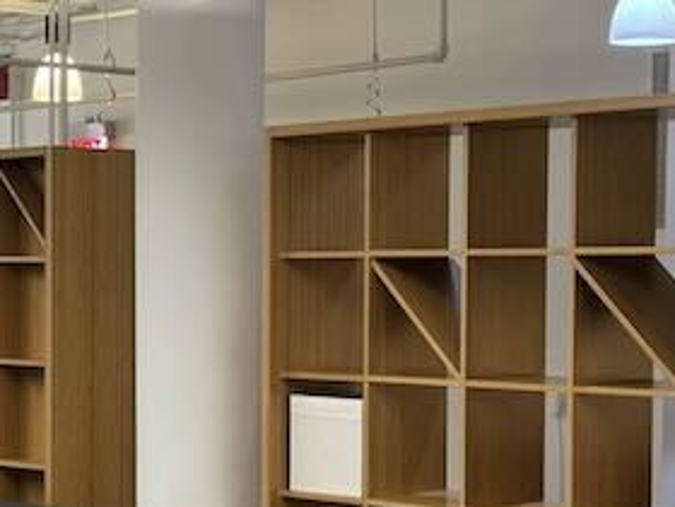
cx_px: 39
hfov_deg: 18.7
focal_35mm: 103
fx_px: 2008
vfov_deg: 14.3
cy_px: 391
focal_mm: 6.76
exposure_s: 1/60
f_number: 1.78
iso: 100
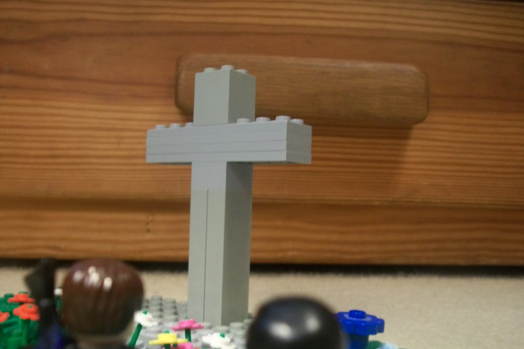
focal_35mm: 38
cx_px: 229
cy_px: 215
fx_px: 553
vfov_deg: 34.9
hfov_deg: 50.6
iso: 160
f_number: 2.9
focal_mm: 5.7
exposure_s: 1/10
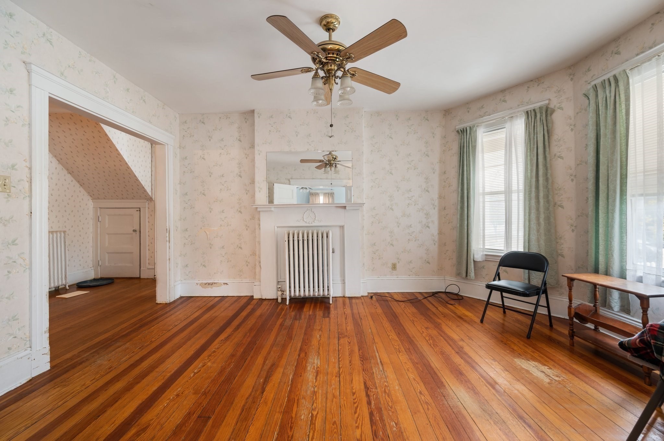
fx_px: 258
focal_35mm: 14
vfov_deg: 81.1
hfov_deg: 104.3
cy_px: 220
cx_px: 332
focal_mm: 14
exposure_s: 1/4
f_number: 7.1
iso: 400
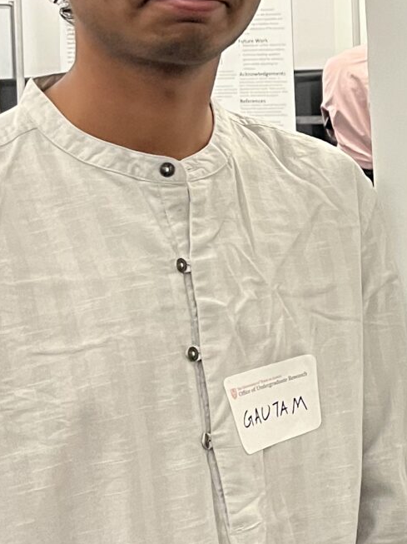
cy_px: 89
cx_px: 618
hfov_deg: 13.6
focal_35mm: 102
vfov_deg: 19.0
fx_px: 1601
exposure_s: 1/60
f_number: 1.6
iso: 125
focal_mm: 5.1
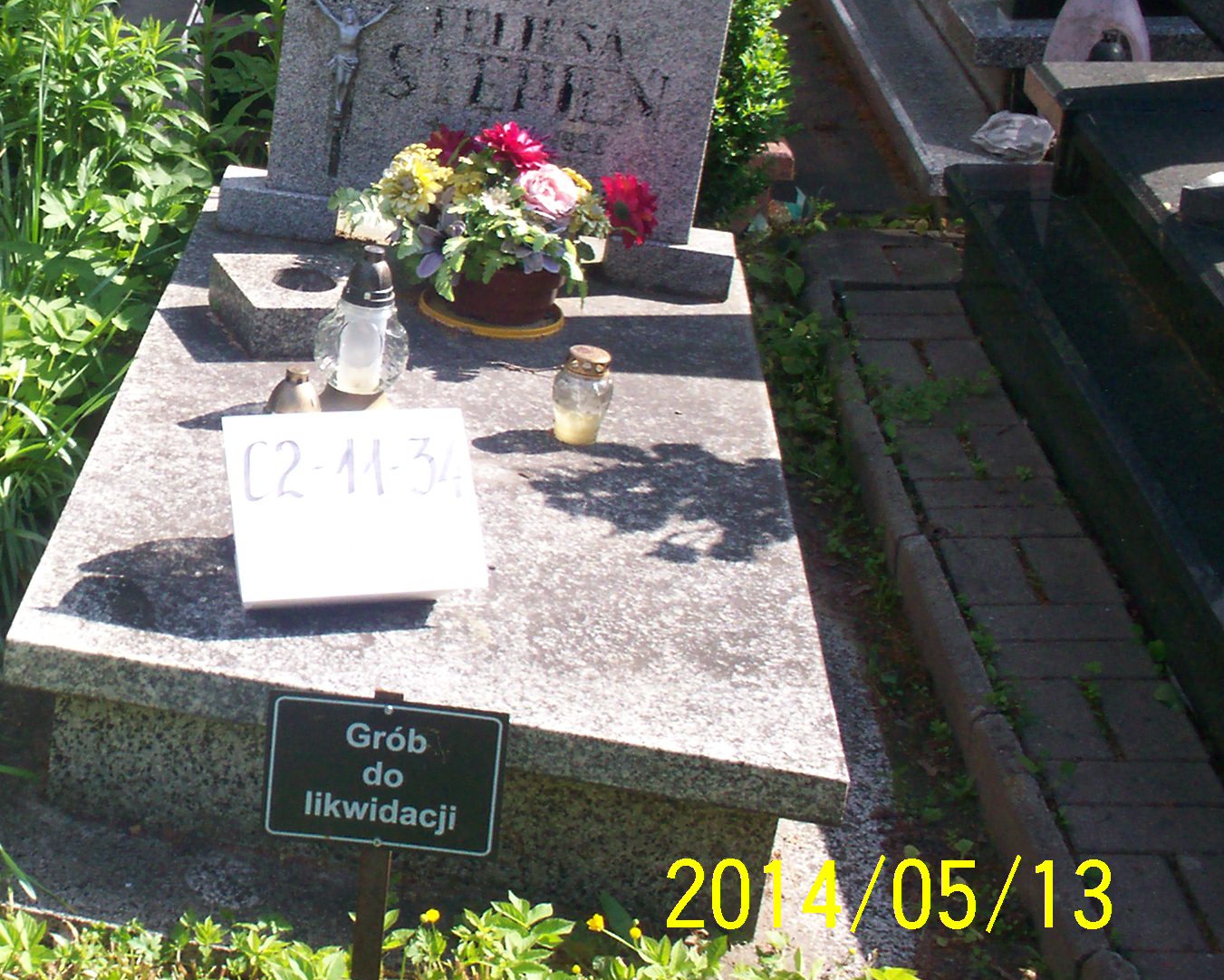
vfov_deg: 22.6
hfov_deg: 27.1
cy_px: 249
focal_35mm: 67
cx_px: 65
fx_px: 2427
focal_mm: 6
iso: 100
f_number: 4.5
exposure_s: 1/189
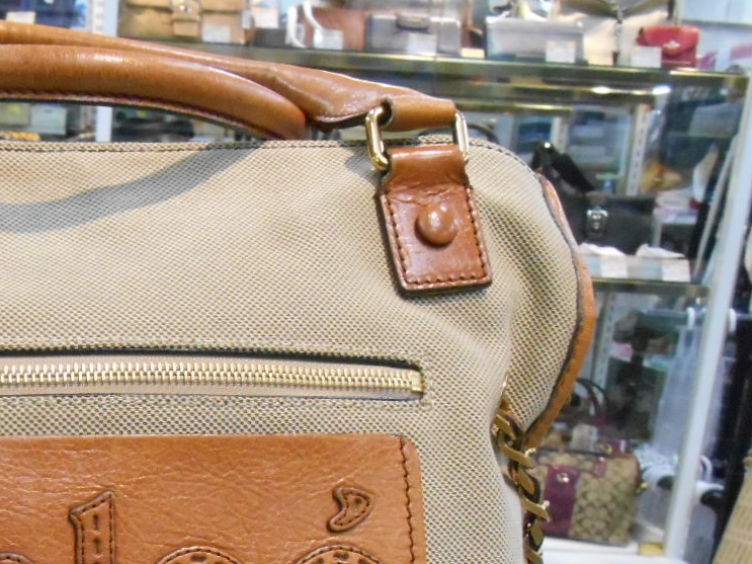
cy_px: 562
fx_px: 1216
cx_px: 46
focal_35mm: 56
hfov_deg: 32.3
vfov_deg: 24.9
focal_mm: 4.7
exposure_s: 1/80
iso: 800
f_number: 3.4
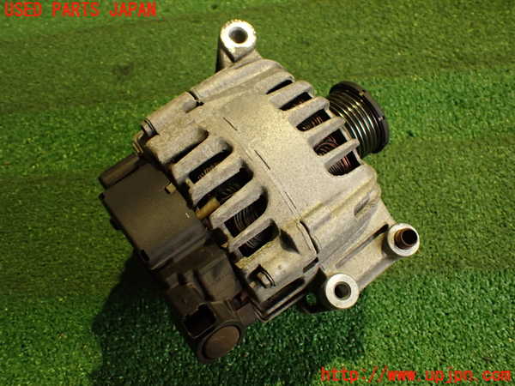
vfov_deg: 44.2
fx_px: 476
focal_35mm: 32
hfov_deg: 56.8
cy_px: 193
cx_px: 258
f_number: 2.4
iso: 400
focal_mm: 5.79
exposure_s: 1/30
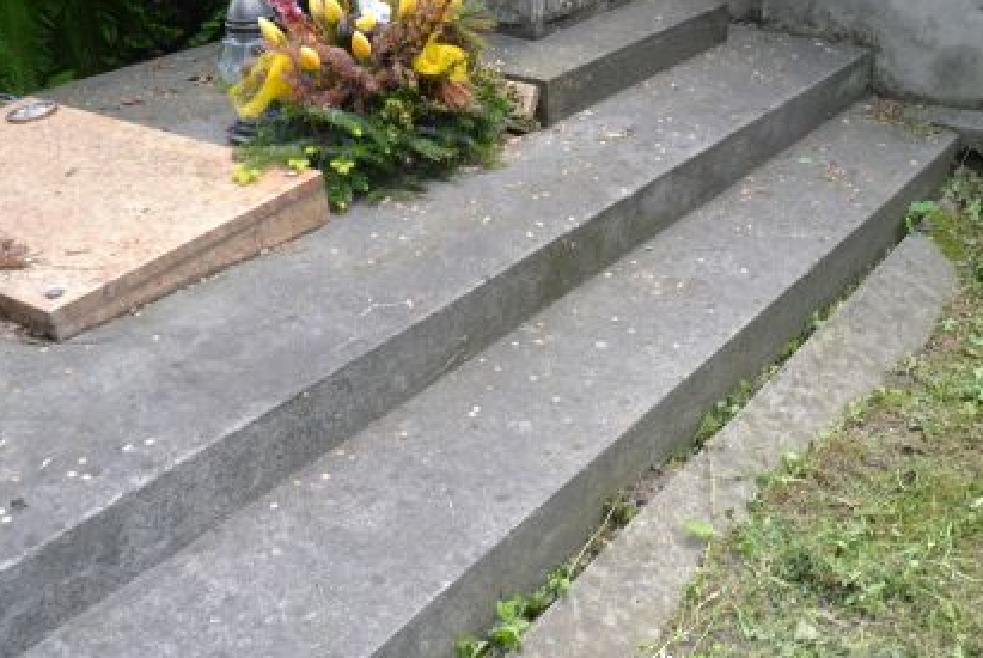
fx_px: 1148
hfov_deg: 46.1
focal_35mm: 42
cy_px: 406
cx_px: 598
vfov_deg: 31.8
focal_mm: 18
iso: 140
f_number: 5.6
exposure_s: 1/125
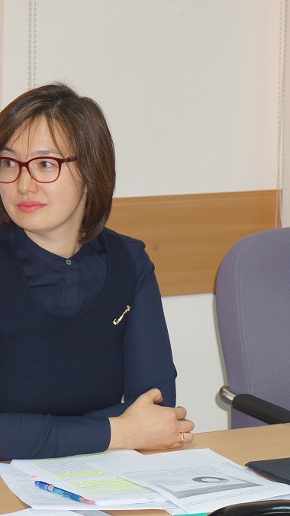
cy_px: 257
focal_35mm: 131
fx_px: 1789
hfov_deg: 9.2
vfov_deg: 16.4
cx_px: 58
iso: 800
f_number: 5.6
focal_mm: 55
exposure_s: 1/160
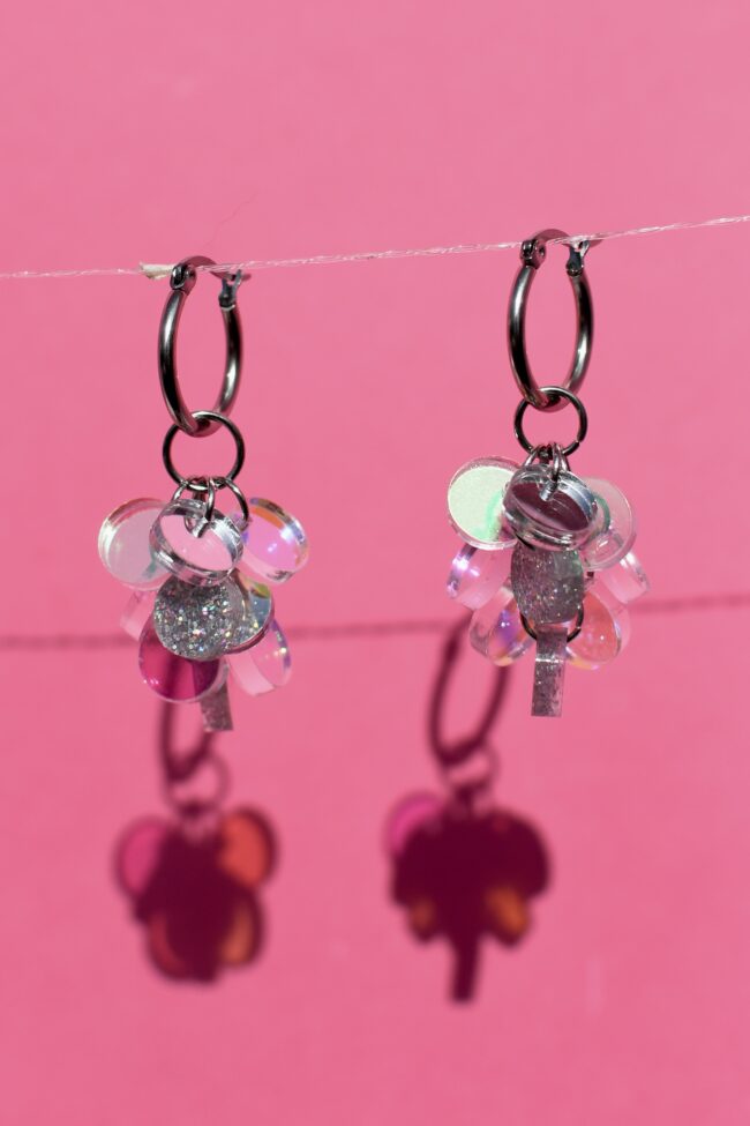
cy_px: 563
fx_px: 1625
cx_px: 375
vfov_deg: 38.2
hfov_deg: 26.0
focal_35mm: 52
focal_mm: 35
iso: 250
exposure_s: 1/8000
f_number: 4
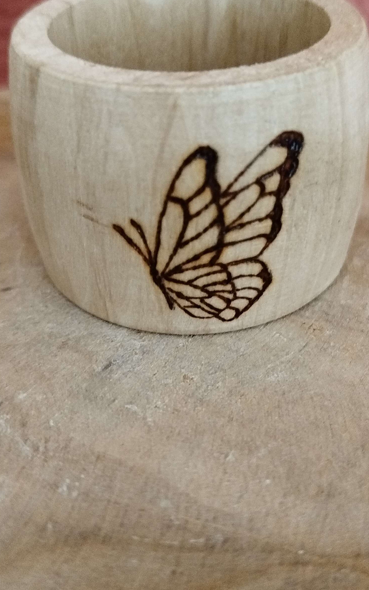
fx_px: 692
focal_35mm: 43
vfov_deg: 46.1
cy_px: 263
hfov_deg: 29.8
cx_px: 208
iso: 1600
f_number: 1.7
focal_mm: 5.31
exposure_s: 1/17
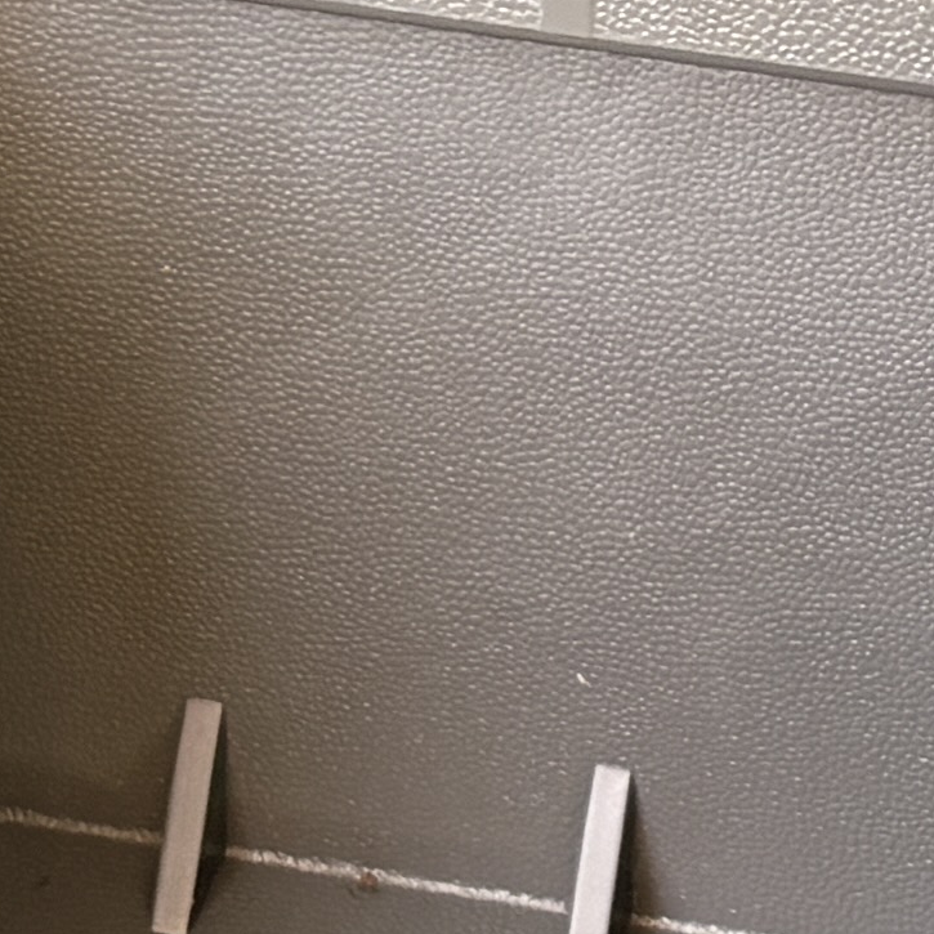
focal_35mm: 181
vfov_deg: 9.6
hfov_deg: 9.6
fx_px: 5525
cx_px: 867
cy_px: 9
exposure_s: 1/60
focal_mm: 5.96
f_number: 1.6
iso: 160
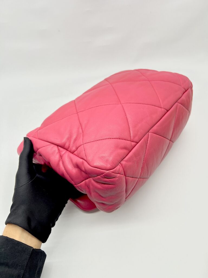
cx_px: 104
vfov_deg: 67.3
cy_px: 139
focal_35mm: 26
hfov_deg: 53.1
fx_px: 208
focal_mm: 5.7
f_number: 1.5
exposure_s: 1/100
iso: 32
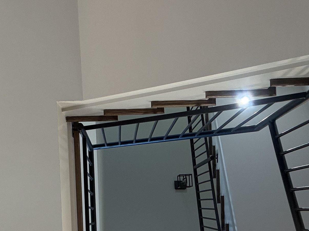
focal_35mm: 59
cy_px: 205
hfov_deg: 32.7
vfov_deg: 24.2
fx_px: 527
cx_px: 151
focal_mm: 2.69
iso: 100
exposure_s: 1/60
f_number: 1.9
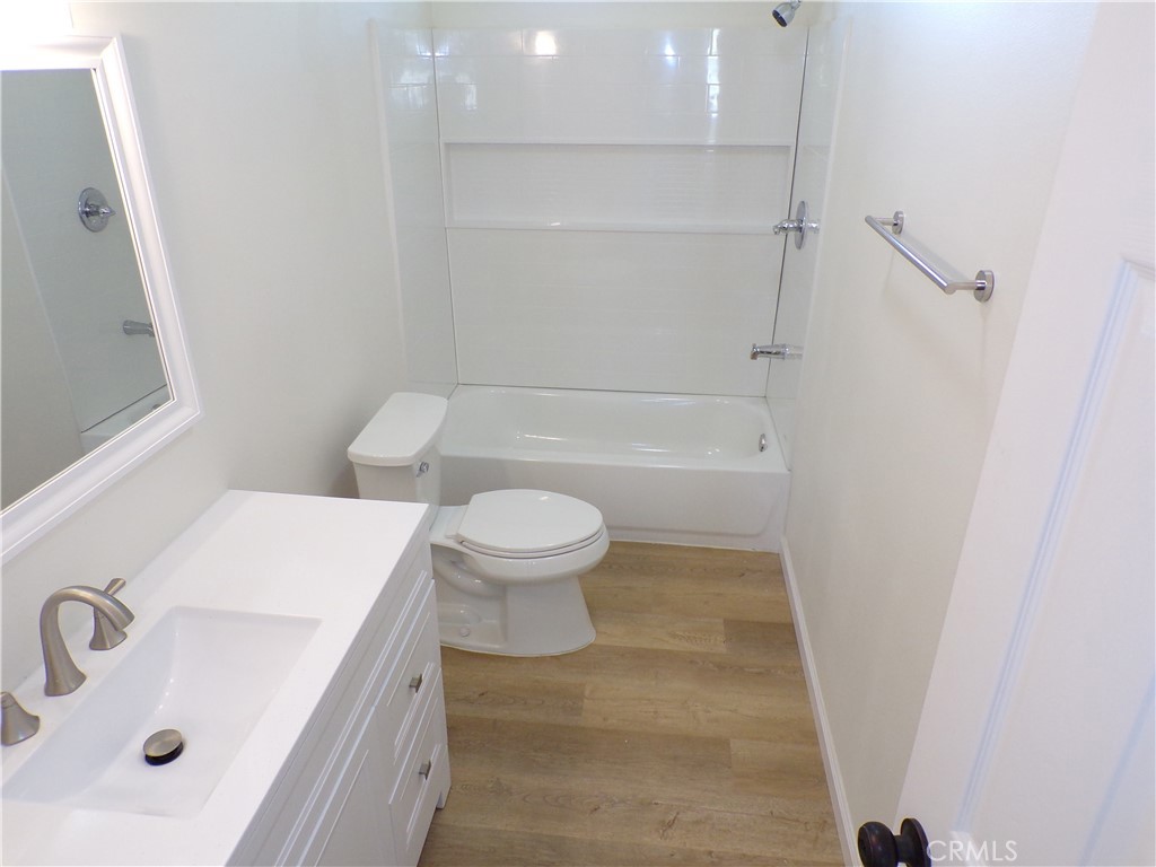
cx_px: 578
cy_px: 434
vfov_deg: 56.8
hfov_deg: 71.6
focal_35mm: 24
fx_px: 801
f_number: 3
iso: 194
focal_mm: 4.3
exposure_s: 1/34
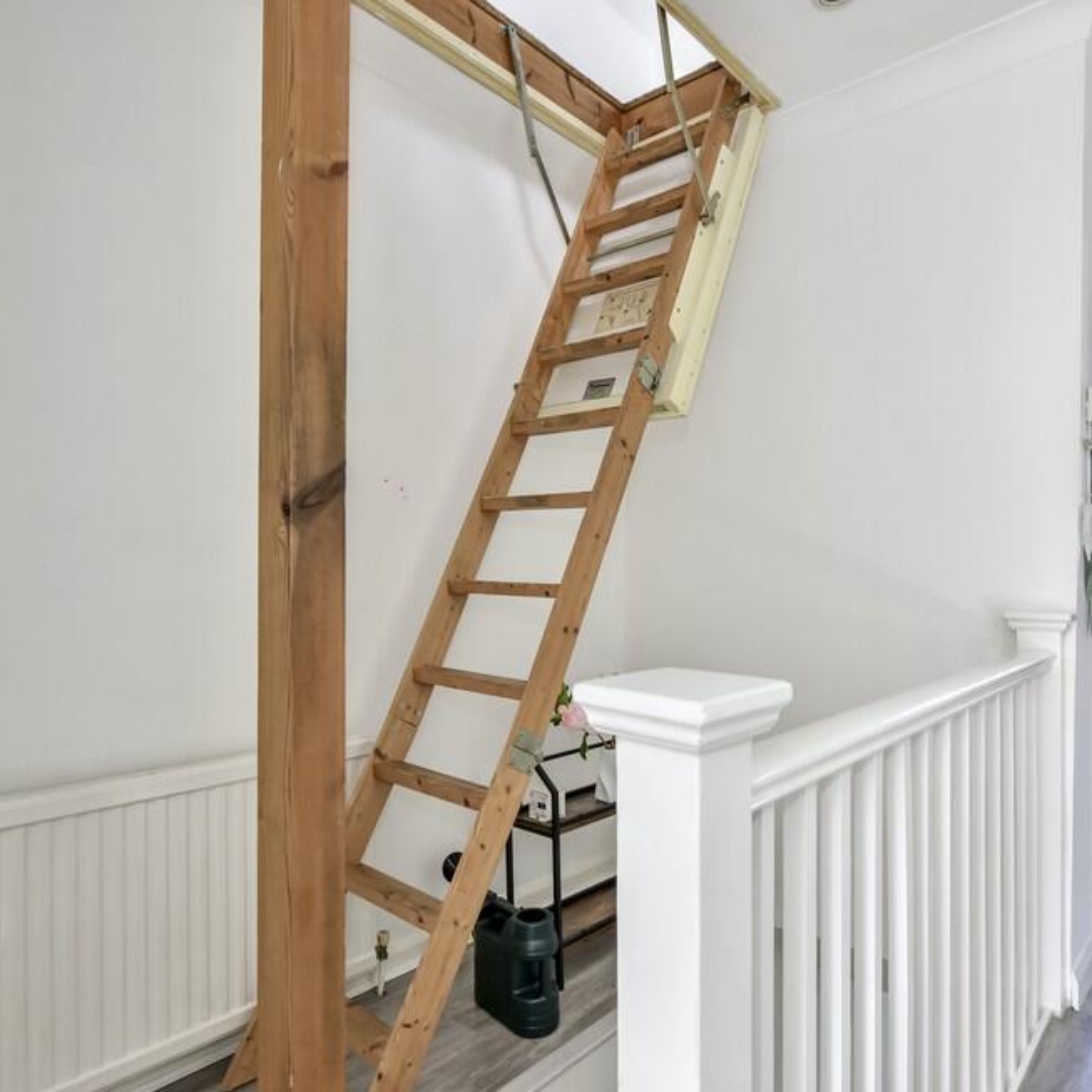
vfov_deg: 74.8
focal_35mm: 20
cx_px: 590
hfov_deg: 74.7
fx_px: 714
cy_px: 569
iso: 640
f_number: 8
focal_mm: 10
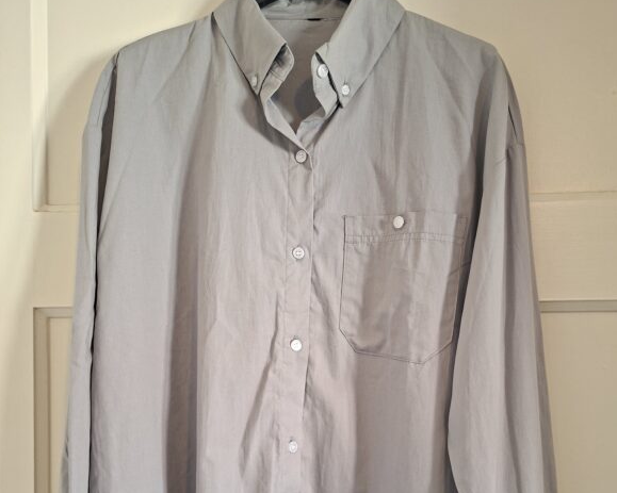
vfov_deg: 46.1
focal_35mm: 31
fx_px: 566
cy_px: 344
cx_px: 319
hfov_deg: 57.2
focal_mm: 5.54
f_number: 1.8
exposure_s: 1/25
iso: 400
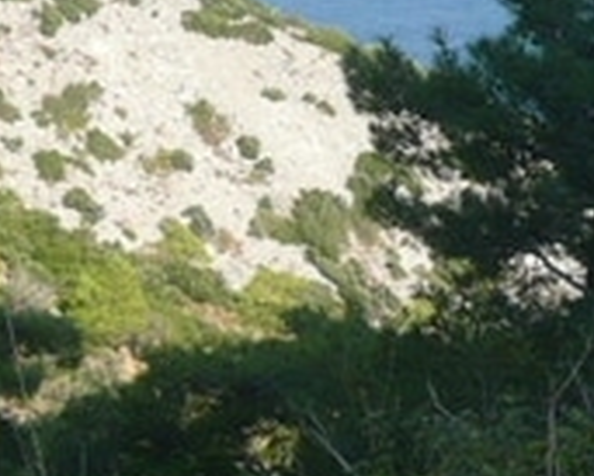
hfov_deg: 12.5
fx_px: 2709
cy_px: -52
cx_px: 483
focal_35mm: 154
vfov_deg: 9.9
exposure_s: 1/500
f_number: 3.4
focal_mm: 4.9
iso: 100
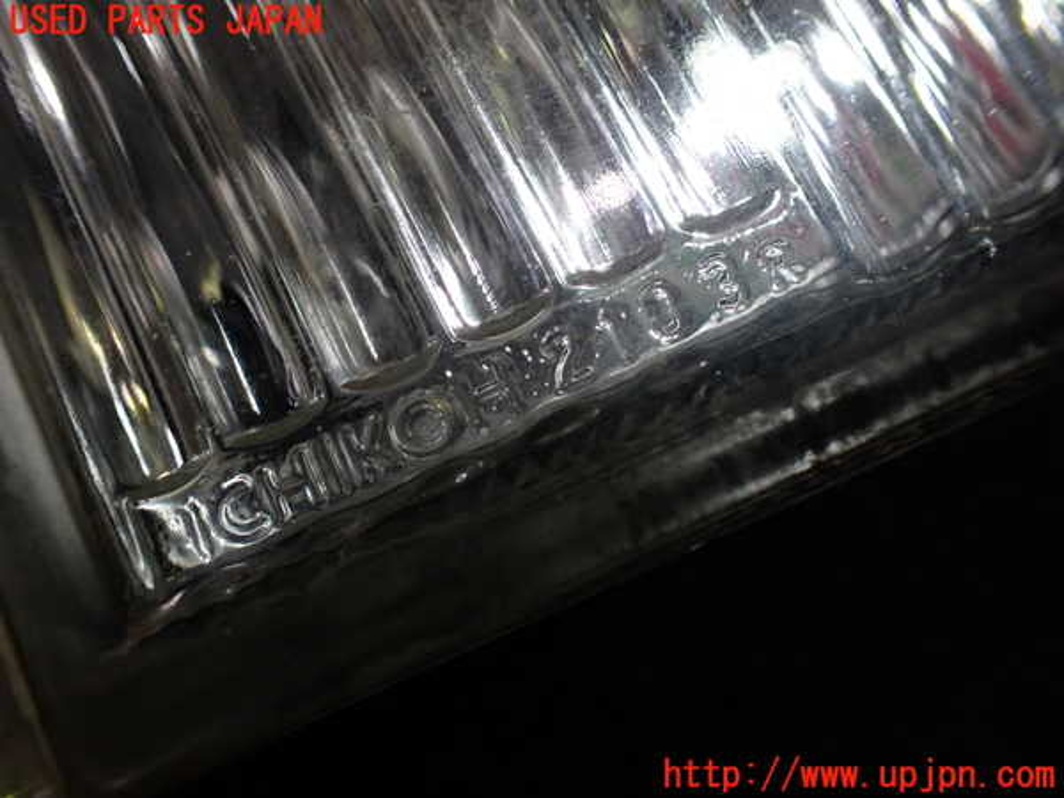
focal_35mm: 30
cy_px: 399
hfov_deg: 60.0
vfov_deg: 46.8
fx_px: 922
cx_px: 532
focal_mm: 5.4
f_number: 2.3
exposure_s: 1/125
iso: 200
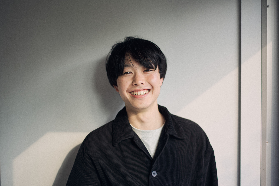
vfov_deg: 27.0
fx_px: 388
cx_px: 140
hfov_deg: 39.6
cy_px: 93
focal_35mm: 50
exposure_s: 1/320
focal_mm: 50
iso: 100
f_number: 2
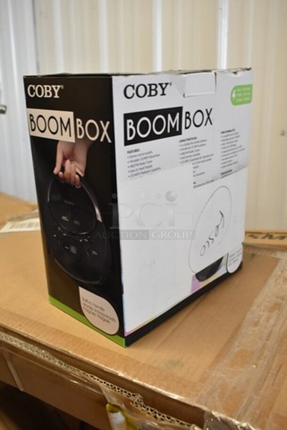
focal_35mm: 34
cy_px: 215
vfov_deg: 55.1
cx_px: 144
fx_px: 412
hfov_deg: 38.4
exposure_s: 1/125
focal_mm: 23
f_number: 5.6
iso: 2000
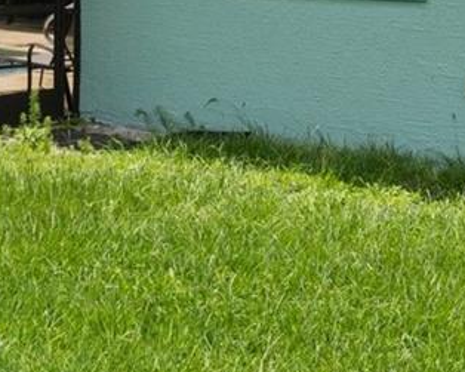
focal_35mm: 86
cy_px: -120
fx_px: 1183
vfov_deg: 16.8
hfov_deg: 22.2
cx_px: 293
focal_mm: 12
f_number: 8
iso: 320
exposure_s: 1/250
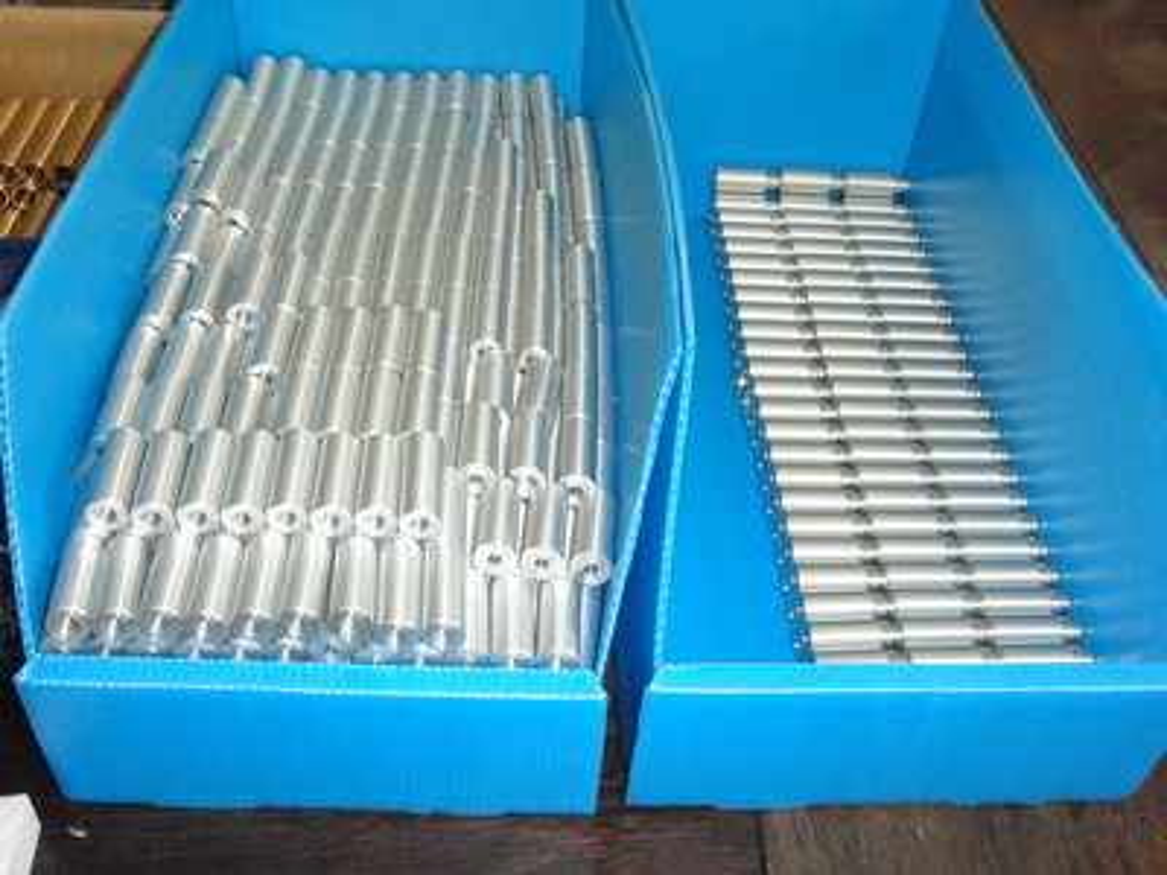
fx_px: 1281
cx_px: 584
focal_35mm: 38
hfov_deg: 49.0
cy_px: 438
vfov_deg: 37.7
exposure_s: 1/40
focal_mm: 6.66
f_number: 3.9
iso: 320
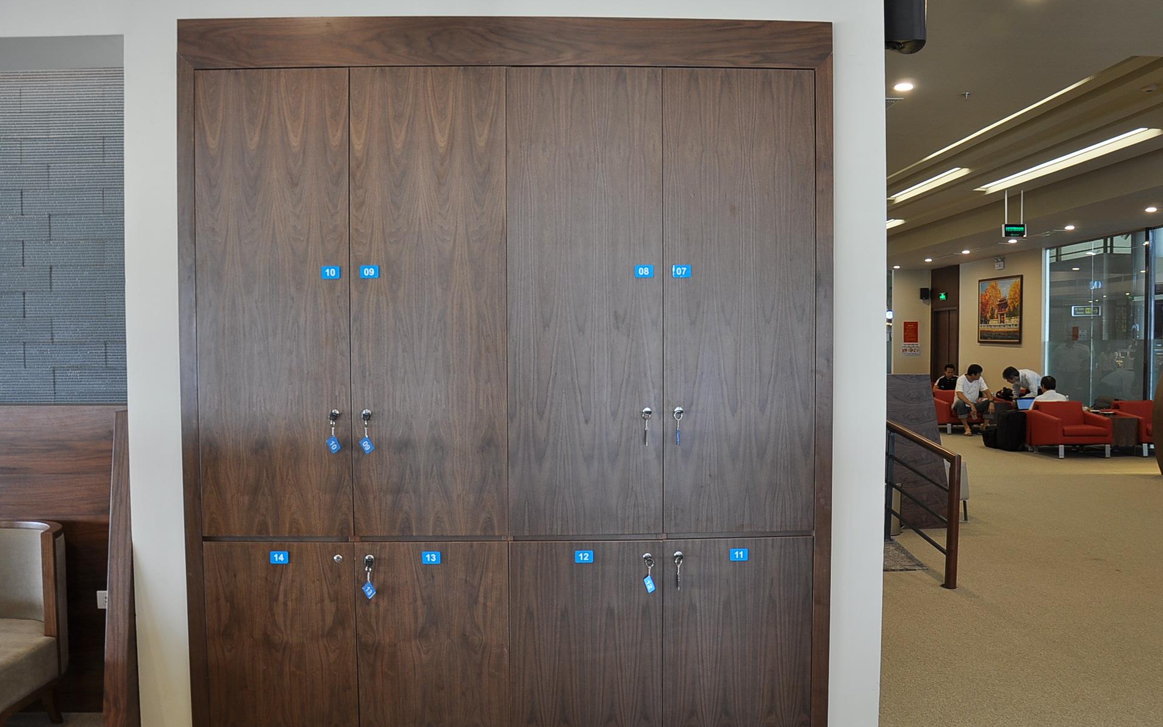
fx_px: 983
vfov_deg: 40.6
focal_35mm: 31
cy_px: 395
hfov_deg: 61.2
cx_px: 585
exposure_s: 1/25
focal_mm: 18
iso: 250
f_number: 3.5
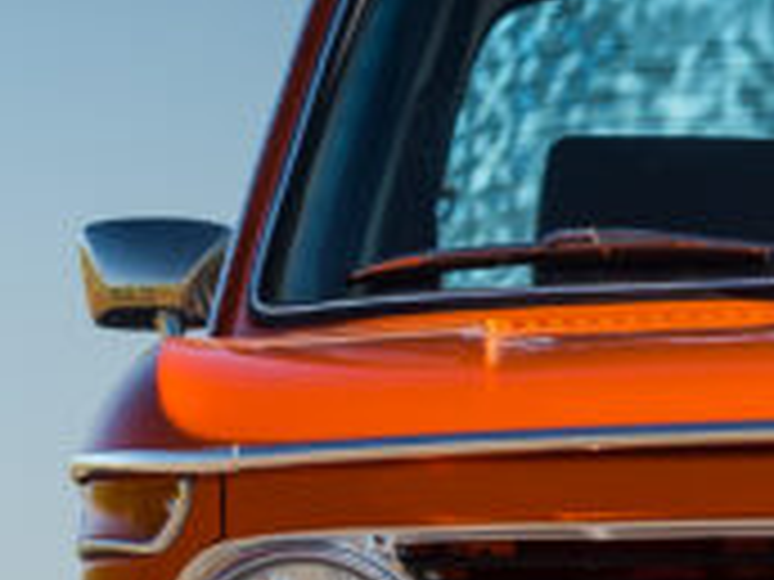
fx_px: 16613
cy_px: 634
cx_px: 1138
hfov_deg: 2.7
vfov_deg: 2.0
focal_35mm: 743
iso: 100
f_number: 4
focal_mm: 130
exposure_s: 1/400
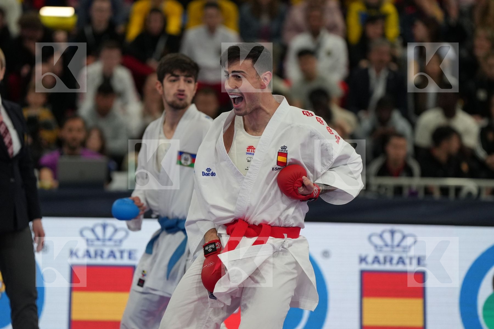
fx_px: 3595
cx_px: 247
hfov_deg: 7.9
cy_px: 164
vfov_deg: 5.2
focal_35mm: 262
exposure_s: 1/1000
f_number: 2.8
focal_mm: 175
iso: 1600
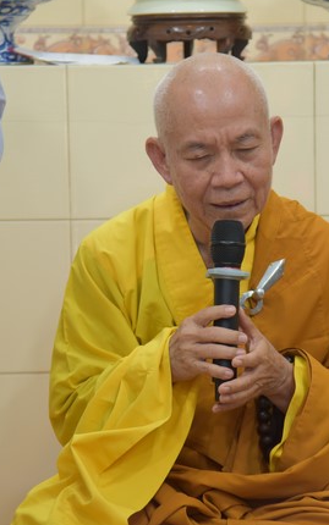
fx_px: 2652
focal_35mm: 185
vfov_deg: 11.3
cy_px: 261
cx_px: 202
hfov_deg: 7.1
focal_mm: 120
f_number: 4
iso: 2000
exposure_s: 1/125
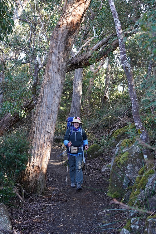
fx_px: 318
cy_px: 117
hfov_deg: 27.5
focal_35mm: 49
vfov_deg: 40.3
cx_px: 78
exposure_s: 1/160
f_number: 4
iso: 640
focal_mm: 49
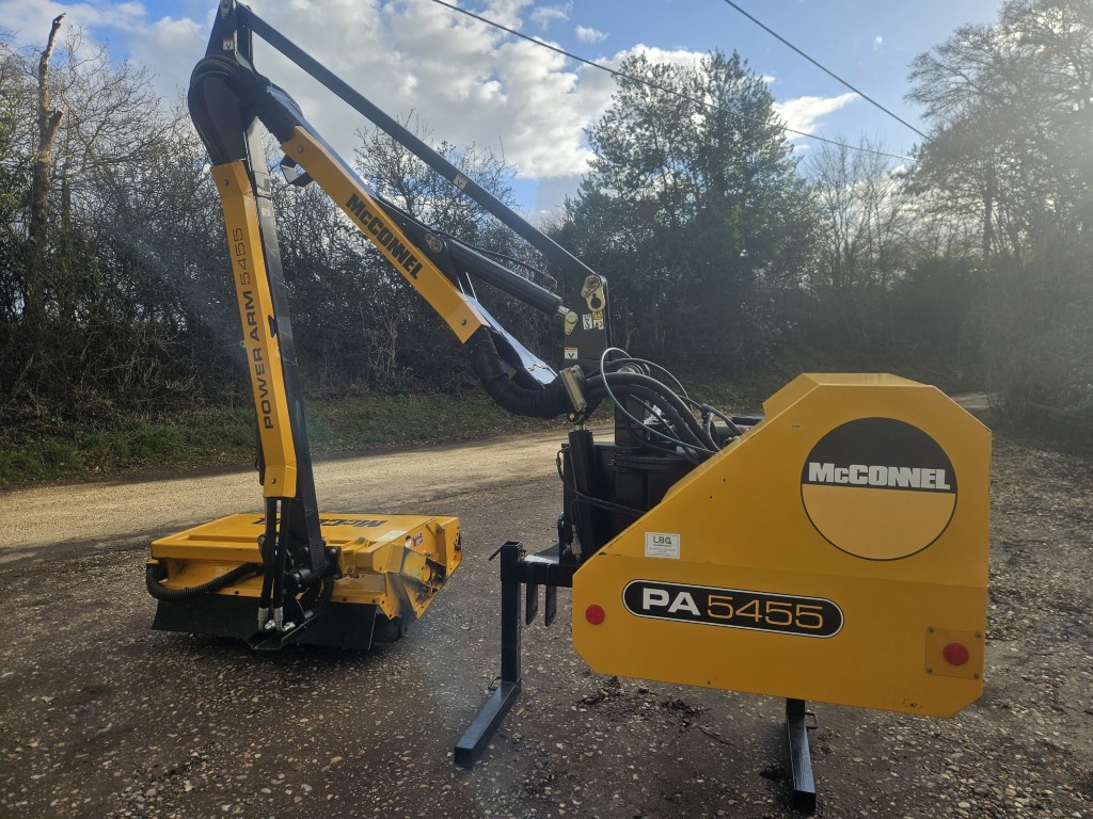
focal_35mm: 23
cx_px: 546
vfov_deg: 58.9
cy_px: 410
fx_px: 726
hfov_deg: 73.9
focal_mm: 5.4
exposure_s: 1/922
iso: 25
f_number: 1.8
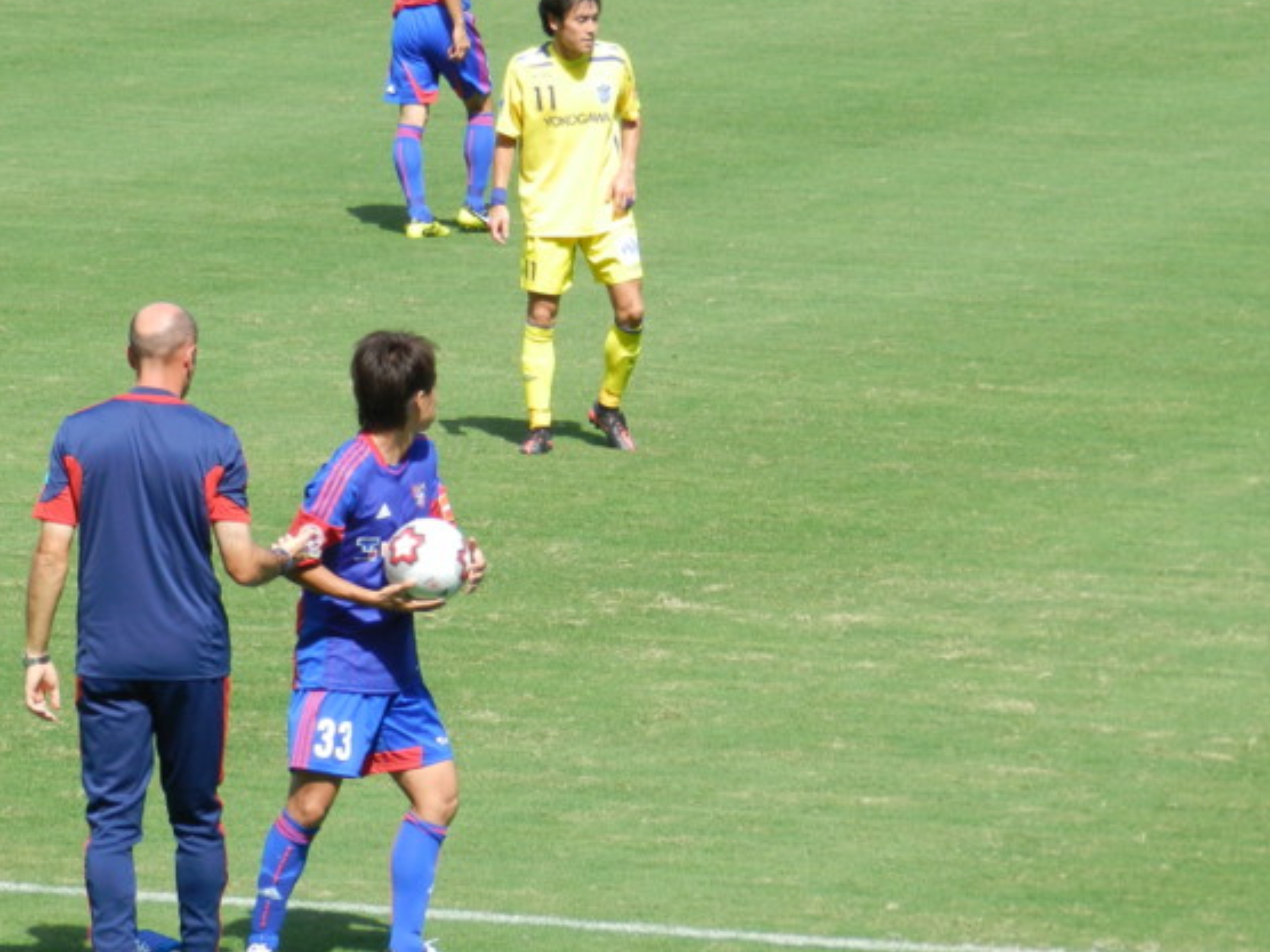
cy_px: 468
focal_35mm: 344
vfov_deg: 4.3
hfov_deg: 5.8
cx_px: 544
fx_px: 12621
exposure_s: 1/320
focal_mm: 42.4
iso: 160
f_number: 5.1
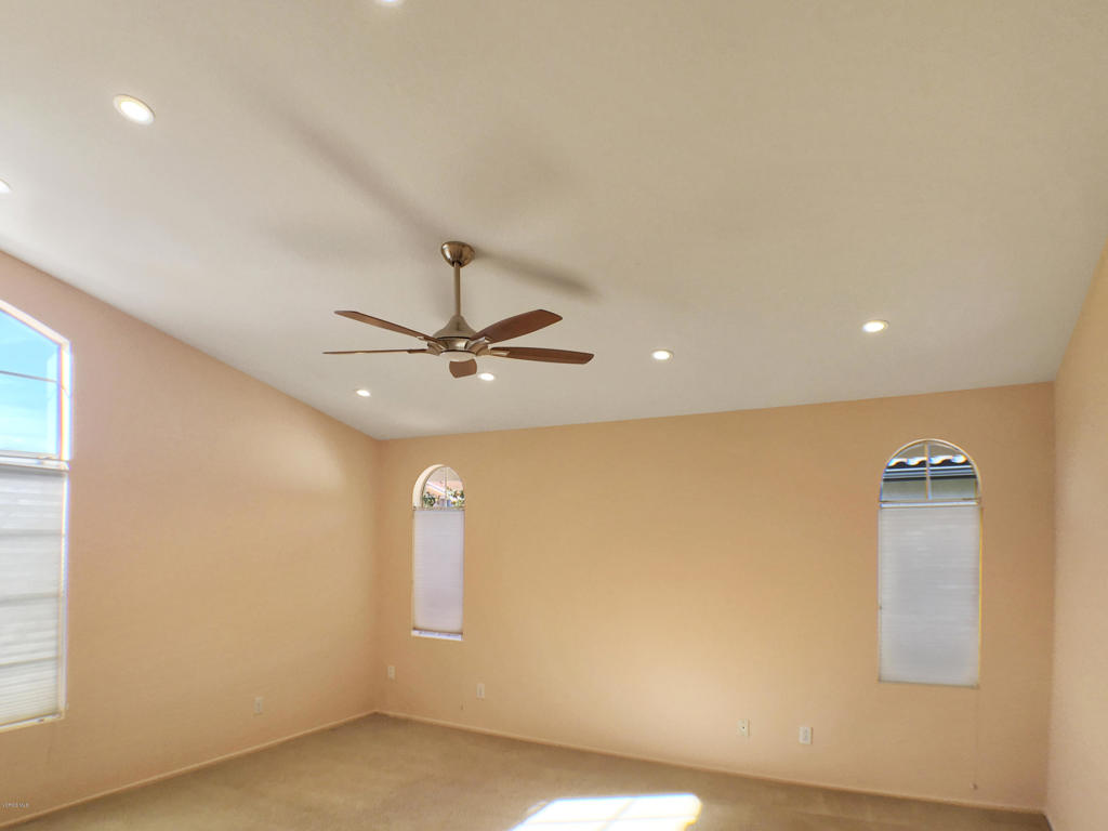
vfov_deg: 48.2
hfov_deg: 61.7
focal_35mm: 29
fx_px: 928
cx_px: 554
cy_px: 416
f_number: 2.2
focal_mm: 4.15
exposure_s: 1/204
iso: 25
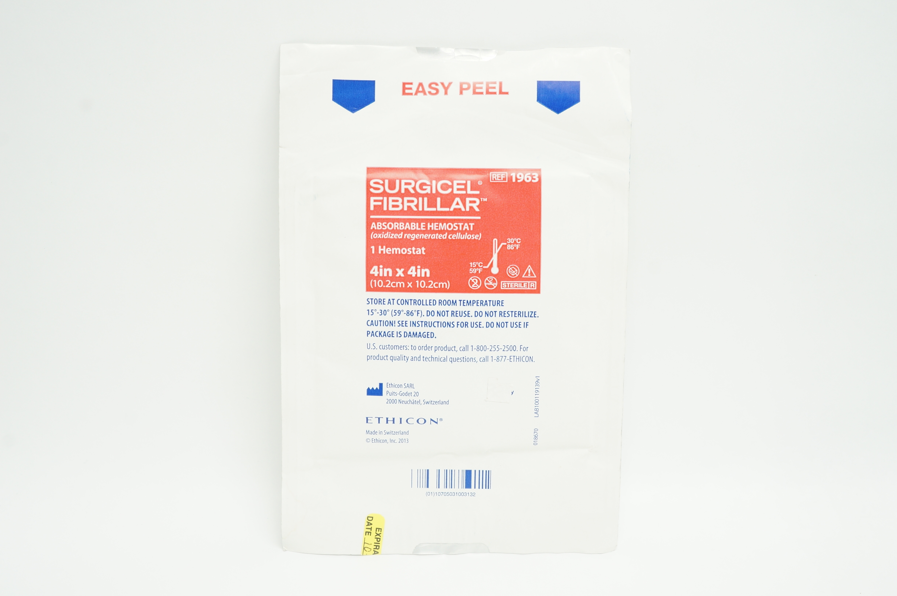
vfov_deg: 36.8
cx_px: 448
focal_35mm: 36
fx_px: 896
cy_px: 298
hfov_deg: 53.2
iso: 400
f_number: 10
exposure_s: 1/15
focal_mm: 24
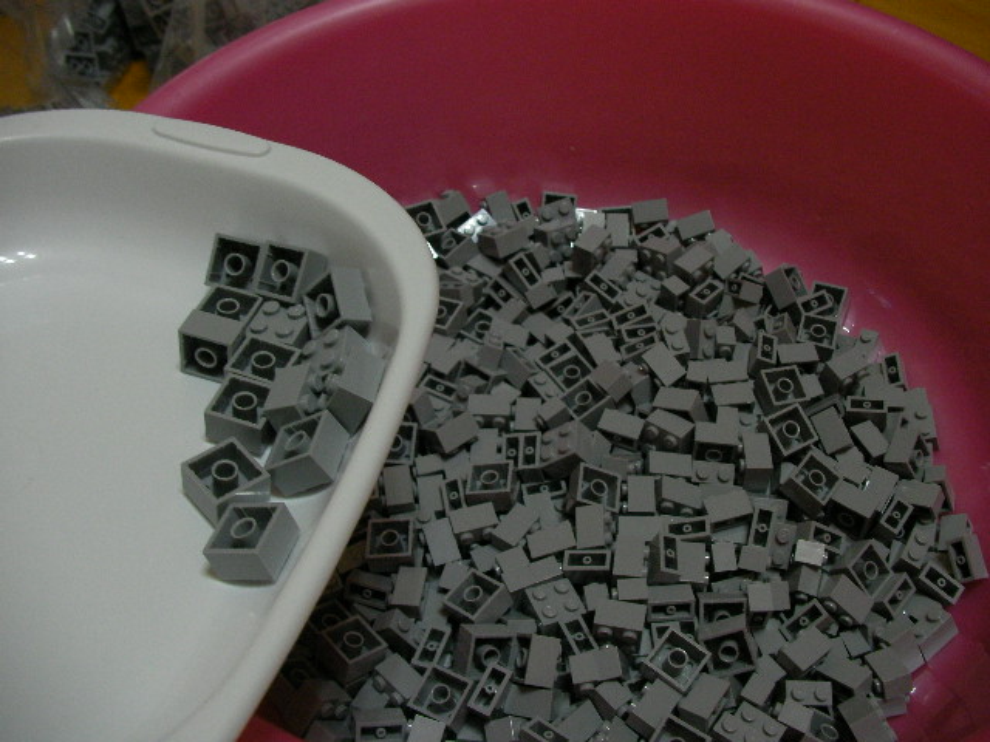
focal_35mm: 38
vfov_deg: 37.7
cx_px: 495
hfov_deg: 49.0
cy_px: 371
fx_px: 1087
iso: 200
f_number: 3.5
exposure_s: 1/14.8
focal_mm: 6.3
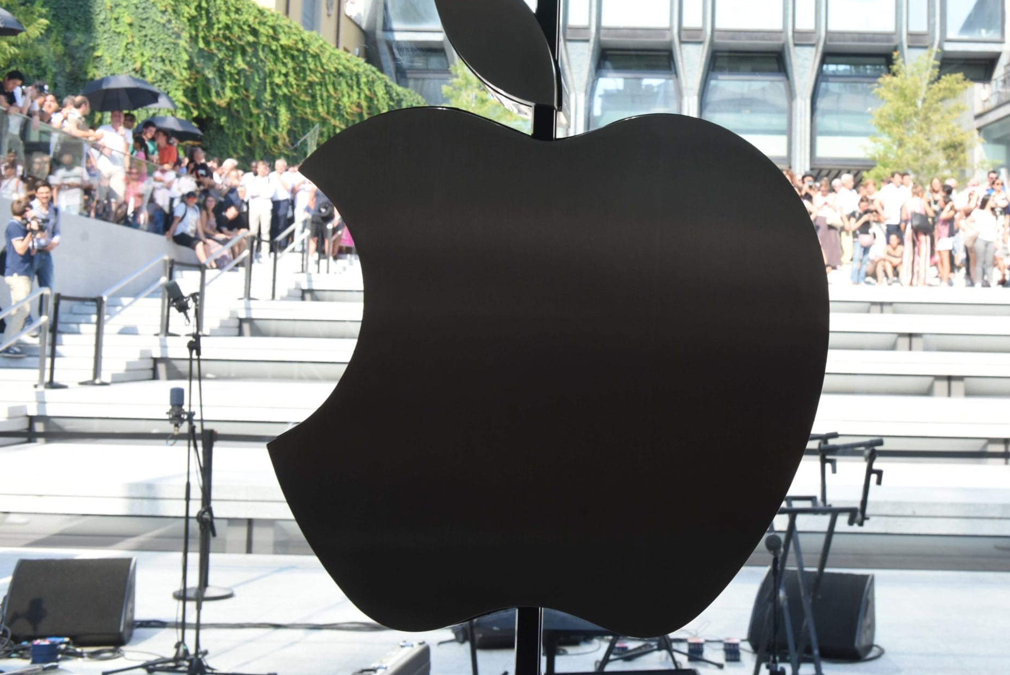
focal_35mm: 52
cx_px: 667
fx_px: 1459
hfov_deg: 37.8
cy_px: 217
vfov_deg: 25.9
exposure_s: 1/320
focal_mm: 38
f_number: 9
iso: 800
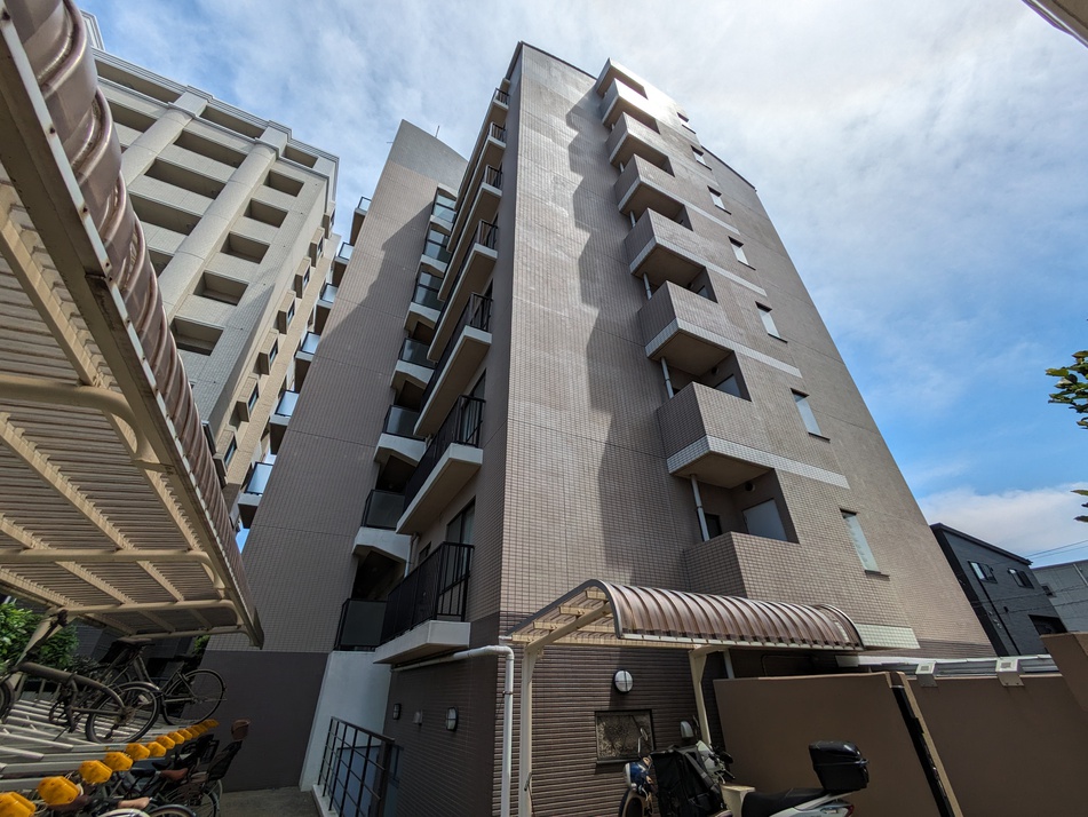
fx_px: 440
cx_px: 544
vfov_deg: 85.7
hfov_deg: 102.0
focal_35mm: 14
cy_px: 408
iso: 52
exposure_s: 1/3704
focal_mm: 1.83
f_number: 2.2
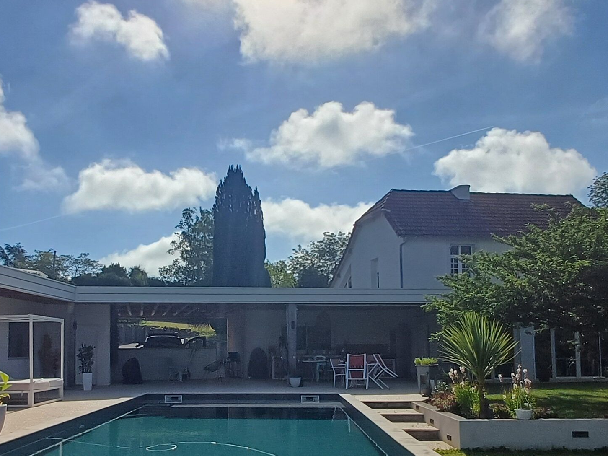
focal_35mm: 36
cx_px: 202
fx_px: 632
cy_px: 309
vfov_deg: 39.1
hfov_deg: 50.4
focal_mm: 1.64
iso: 40
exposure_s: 1/3300
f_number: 2.2
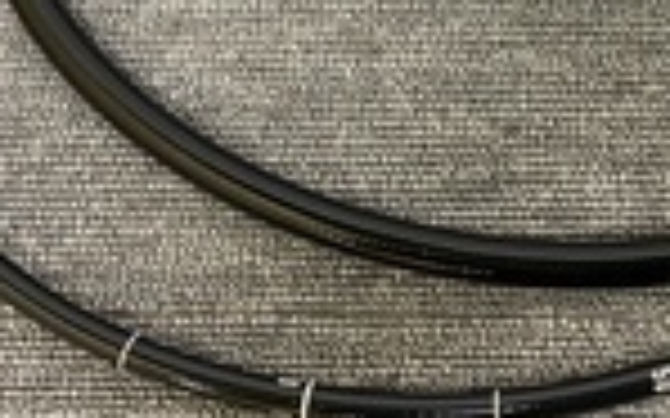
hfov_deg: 26.9
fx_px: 1351
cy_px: -175
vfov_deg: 16.3
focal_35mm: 74
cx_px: 607
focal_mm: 4.25
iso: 320
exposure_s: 1/60
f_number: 1.8
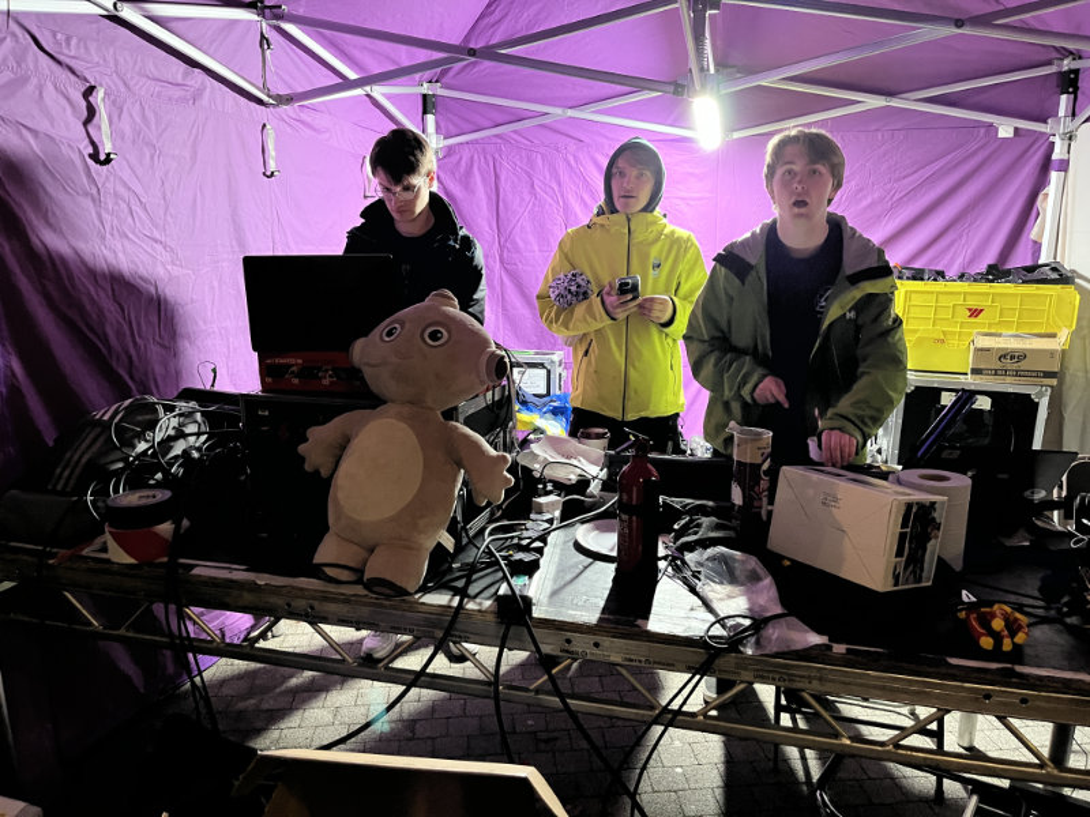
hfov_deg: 67.3
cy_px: 408
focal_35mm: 26
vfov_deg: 53.1
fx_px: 819
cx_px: 545
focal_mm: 5.1
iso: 500
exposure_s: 1/33
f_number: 1.6
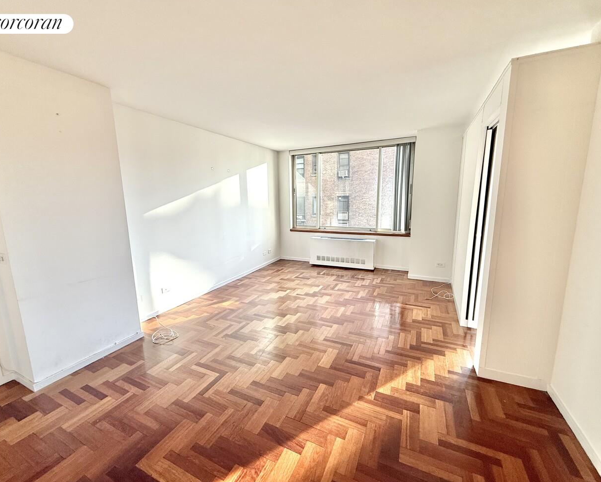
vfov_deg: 84.1
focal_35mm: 15
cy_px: 242
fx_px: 267
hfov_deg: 96.7
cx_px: 291
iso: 100
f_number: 2.2
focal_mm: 2.22
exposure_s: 1/120
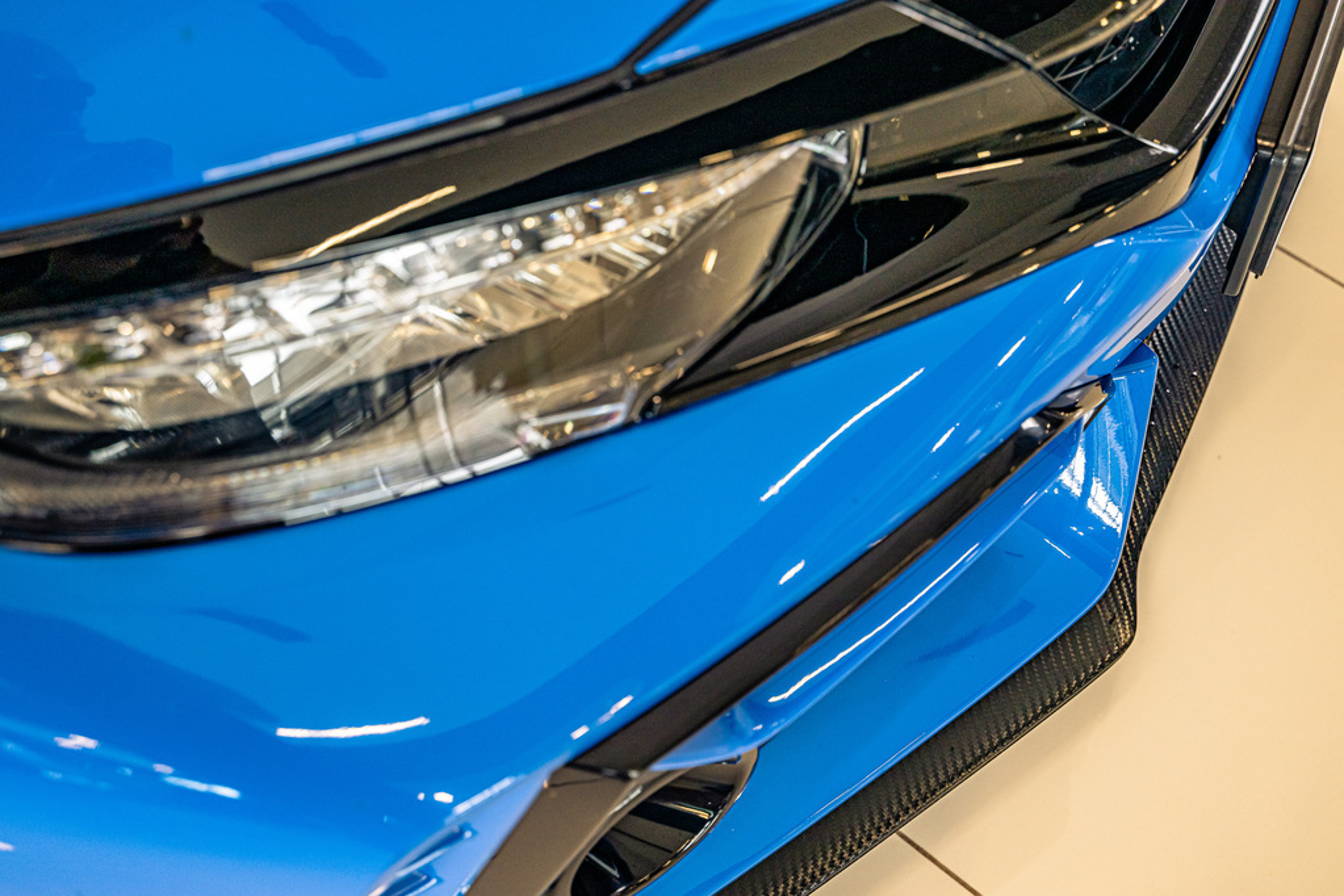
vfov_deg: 27.0
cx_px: 672
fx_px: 1867
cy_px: 448
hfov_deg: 39.6
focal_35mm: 50
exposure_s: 1/125
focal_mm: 50
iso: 400
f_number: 4
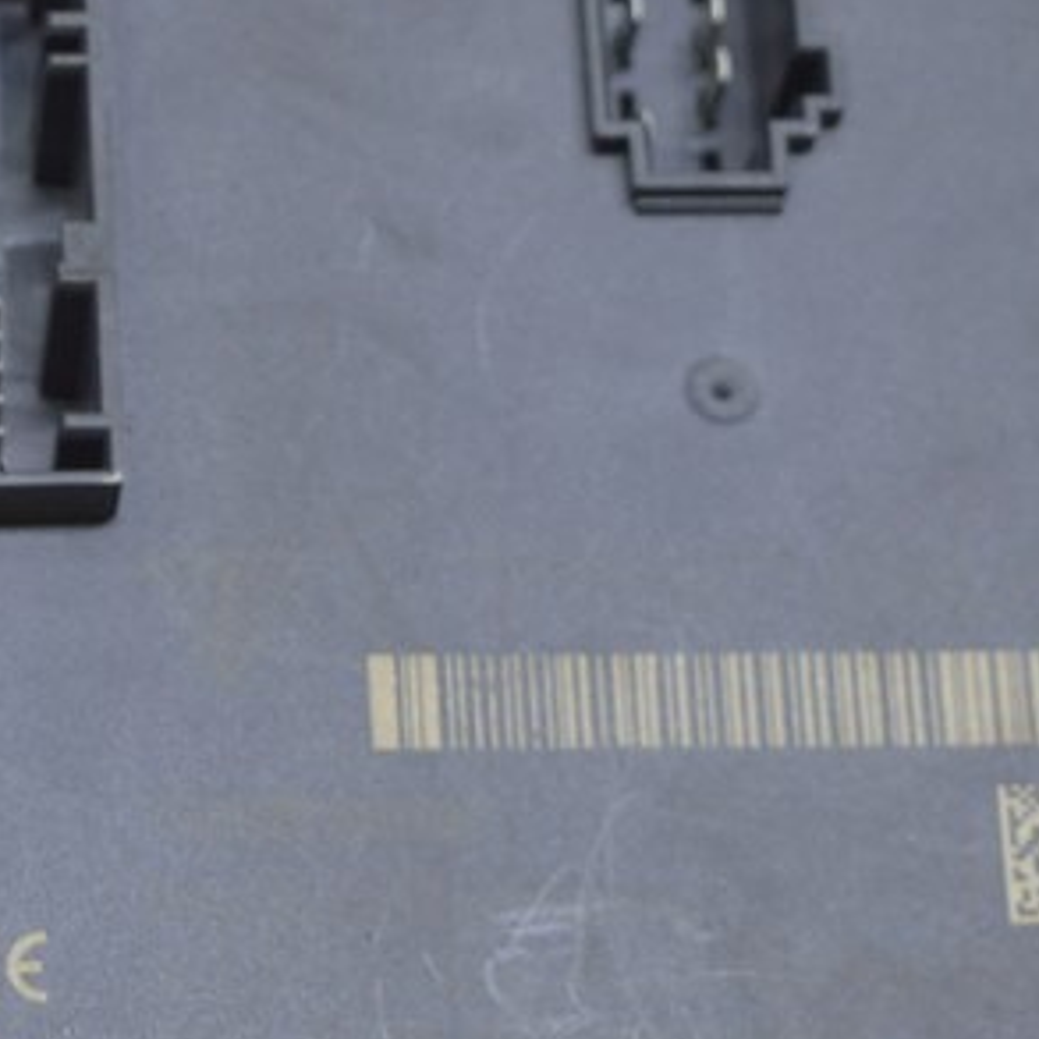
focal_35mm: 178
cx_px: -238
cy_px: 317
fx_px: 6045
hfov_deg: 9.7
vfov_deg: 9.8
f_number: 5.6
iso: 400
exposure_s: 1/20
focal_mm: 40
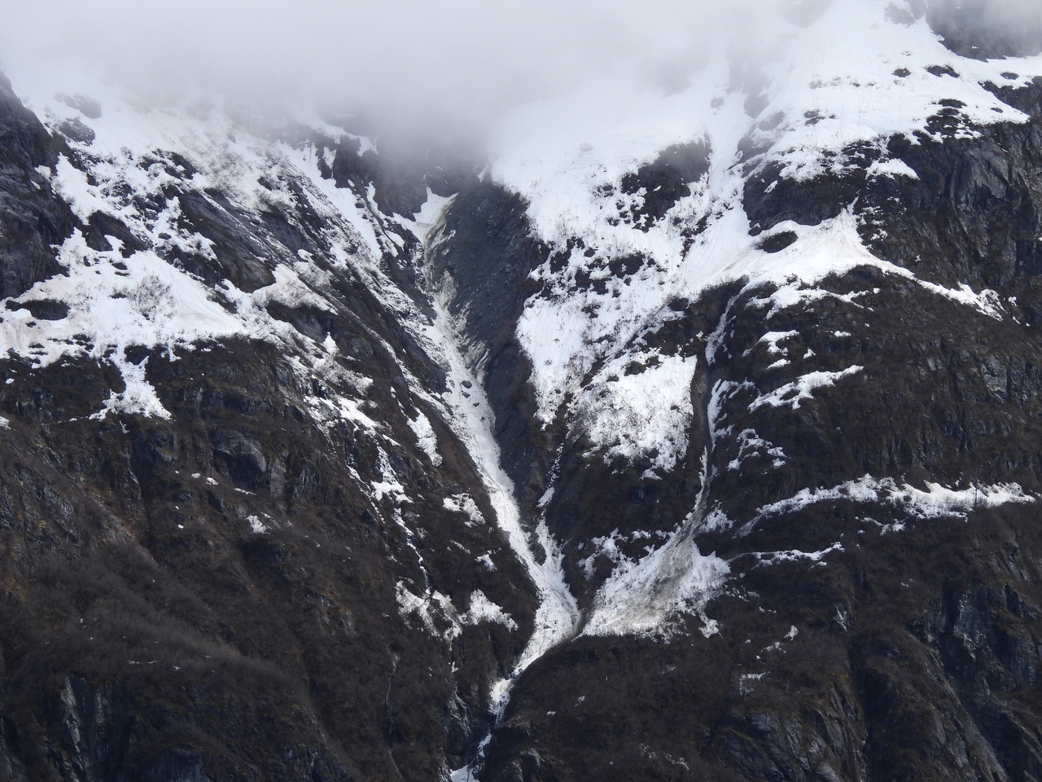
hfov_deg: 9.0
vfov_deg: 6.8
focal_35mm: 220
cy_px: 391
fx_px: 6622
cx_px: 521
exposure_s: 1/1250
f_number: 4.5
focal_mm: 39.3
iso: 100
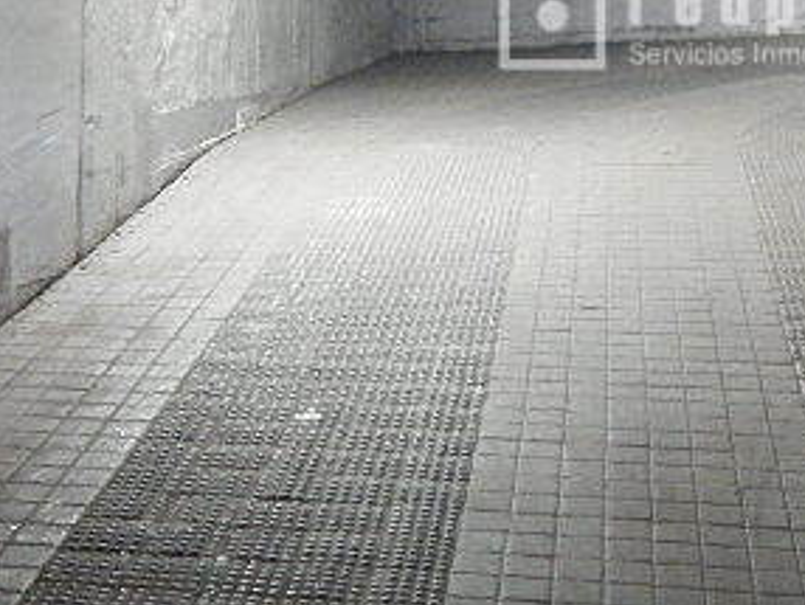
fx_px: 1769
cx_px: 712
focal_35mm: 76
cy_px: 20
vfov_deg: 19.0
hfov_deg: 24.9
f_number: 3.3
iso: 800
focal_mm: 6.1
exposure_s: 1/2
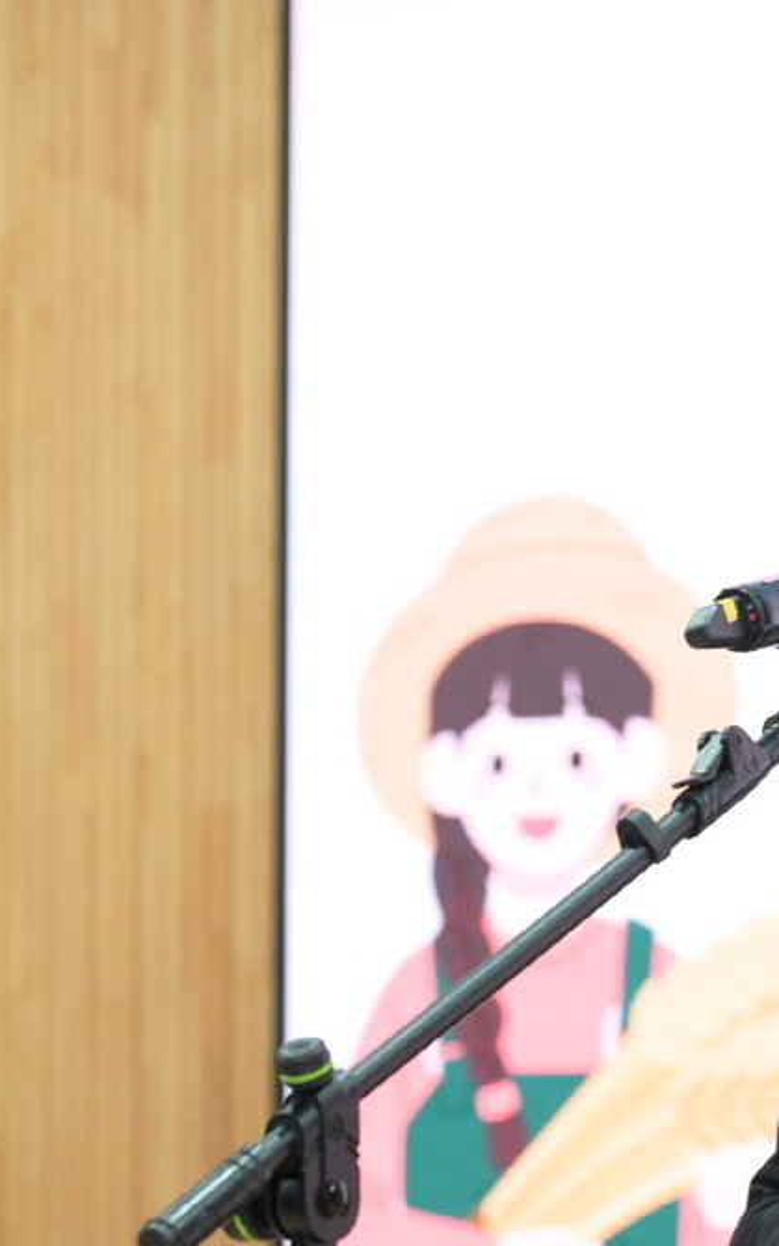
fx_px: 6078
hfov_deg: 7.3
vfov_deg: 11.7
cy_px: 789
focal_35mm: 179
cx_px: 764
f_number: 5
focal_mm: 92
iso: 5000
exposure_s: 1/200
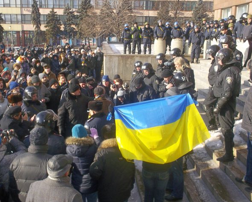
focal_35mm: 39
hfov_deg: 46.8
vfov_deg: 38.2
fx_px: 291
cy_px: 101
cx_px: 123
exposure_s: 1/250
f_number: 3.7
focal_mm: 5.2
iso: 80
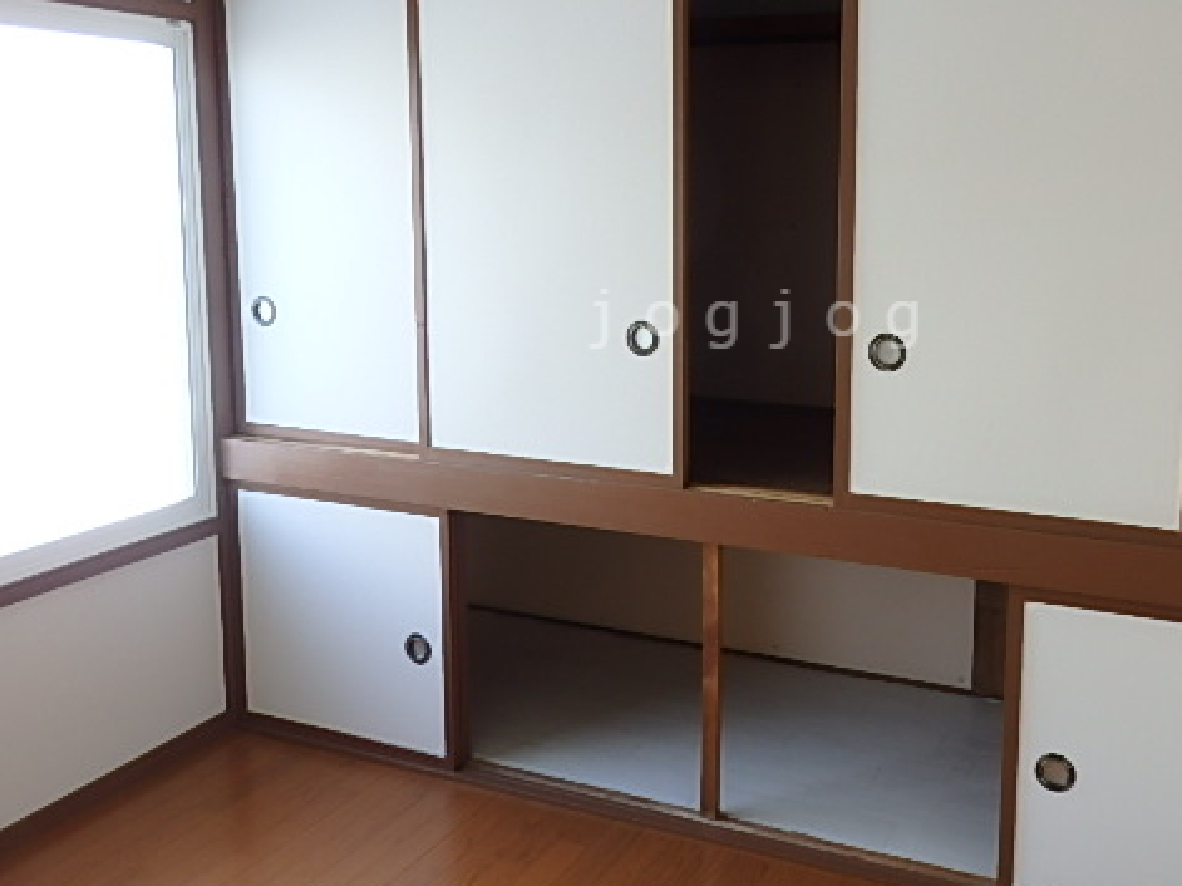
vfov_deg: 41.4
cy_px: 319
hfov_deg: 53.2
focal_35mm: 34
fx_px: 1161
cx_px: 760
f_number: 3
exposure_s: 1/80
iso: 125
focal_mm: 4.5
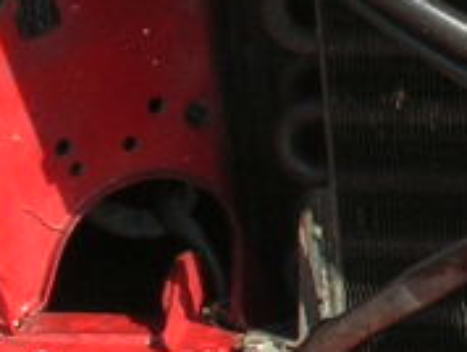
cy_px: 281
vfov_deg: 4.1
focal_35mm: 362
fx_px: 4890
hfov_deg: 5.3
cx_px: 1196
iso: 50
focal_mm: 10.4
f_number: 6.1
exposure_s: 1/79.7
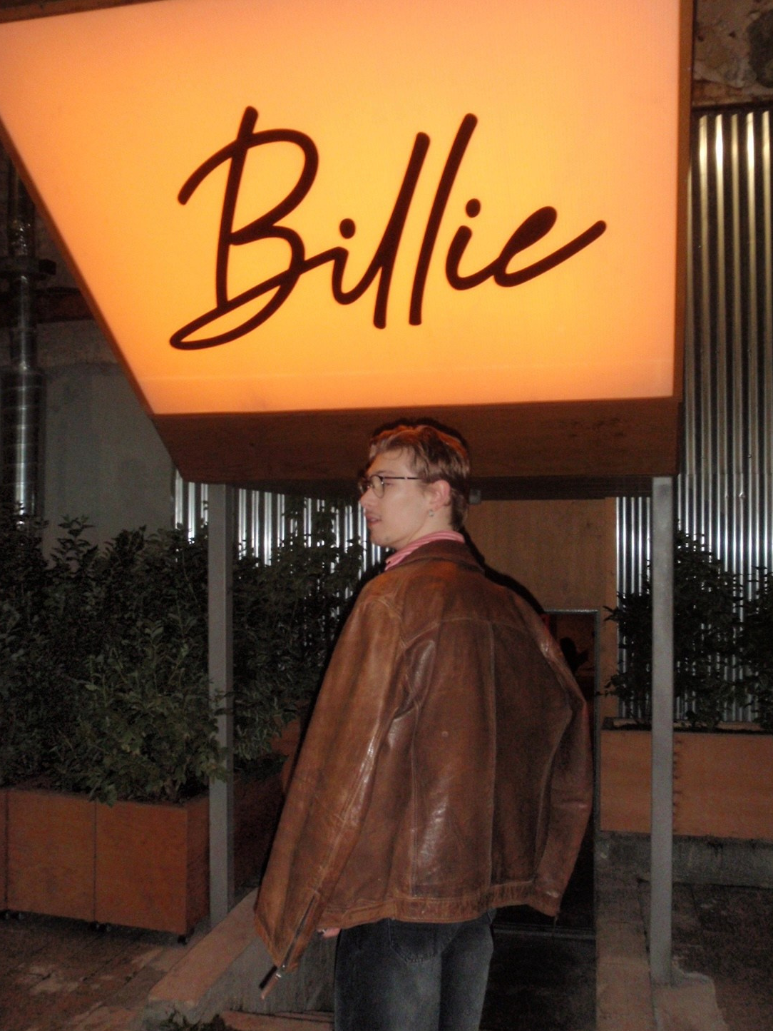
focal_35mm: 31
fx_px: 923
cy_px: 525
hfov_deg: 45.4
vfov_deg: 58.3
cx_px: 424
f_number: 3.5
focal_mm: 5
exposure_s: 1/30
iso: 200
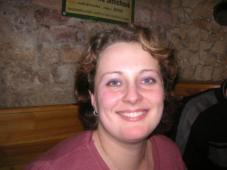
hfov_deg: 50.1
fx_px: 243
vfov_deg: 38.7
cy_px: 85
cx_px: 114
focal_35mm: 37
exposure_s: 1/45
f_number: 2.8
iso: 160
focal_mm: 6.1
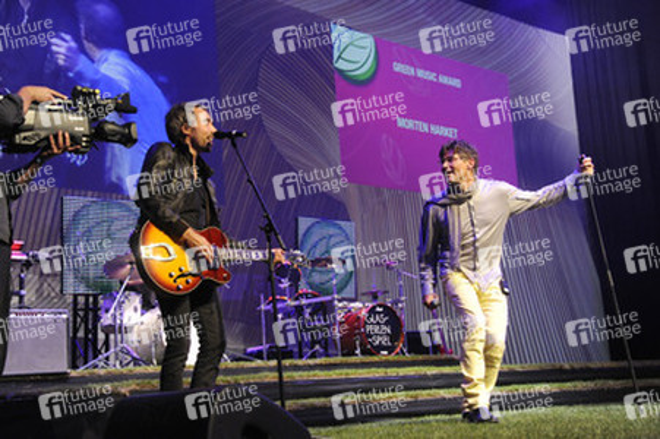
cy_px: 220
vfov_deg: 26.0
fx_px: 953
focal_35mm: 52
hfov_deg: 38.2
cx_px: 330
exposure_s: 1/125
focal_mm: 52
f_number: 5.6
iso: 4000
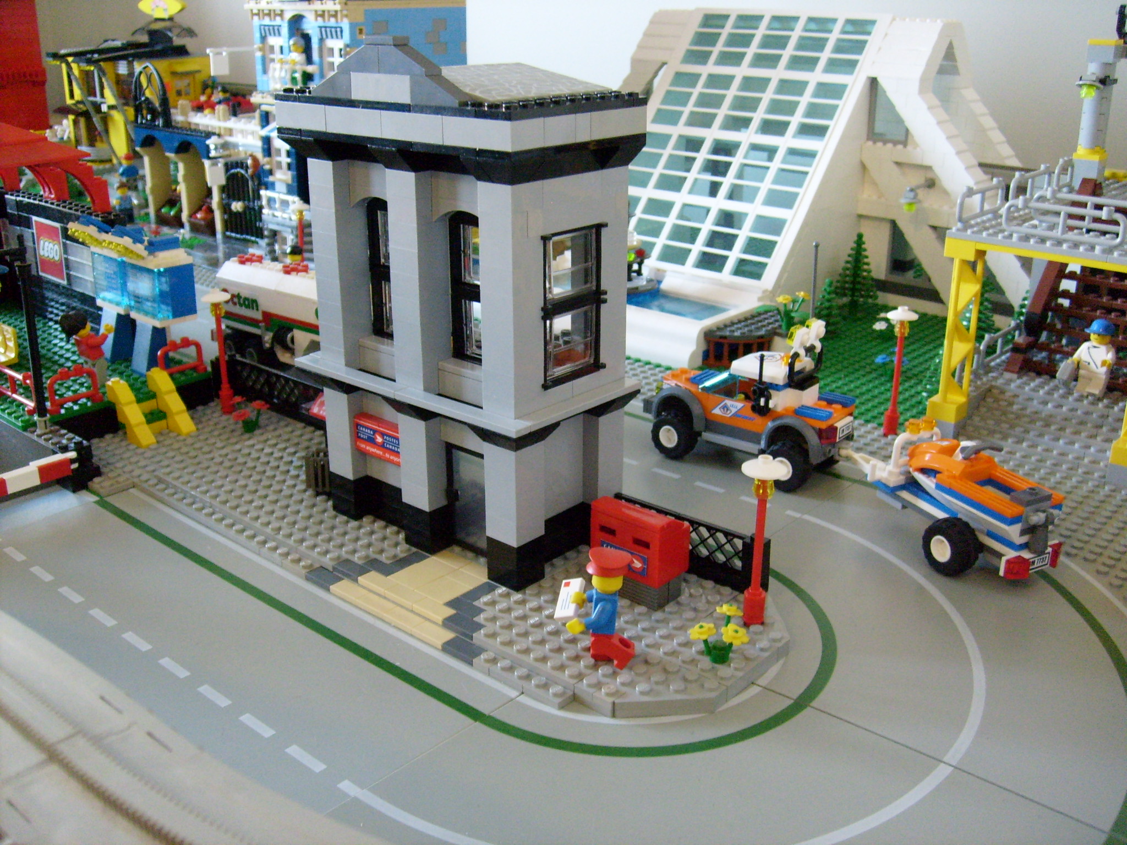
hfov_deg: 52.6
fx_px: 1140
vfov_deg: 40.7
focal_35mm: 35
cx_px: 564
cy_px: 422
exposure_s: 1/15
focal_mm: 5.8
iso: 200
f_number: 2.8
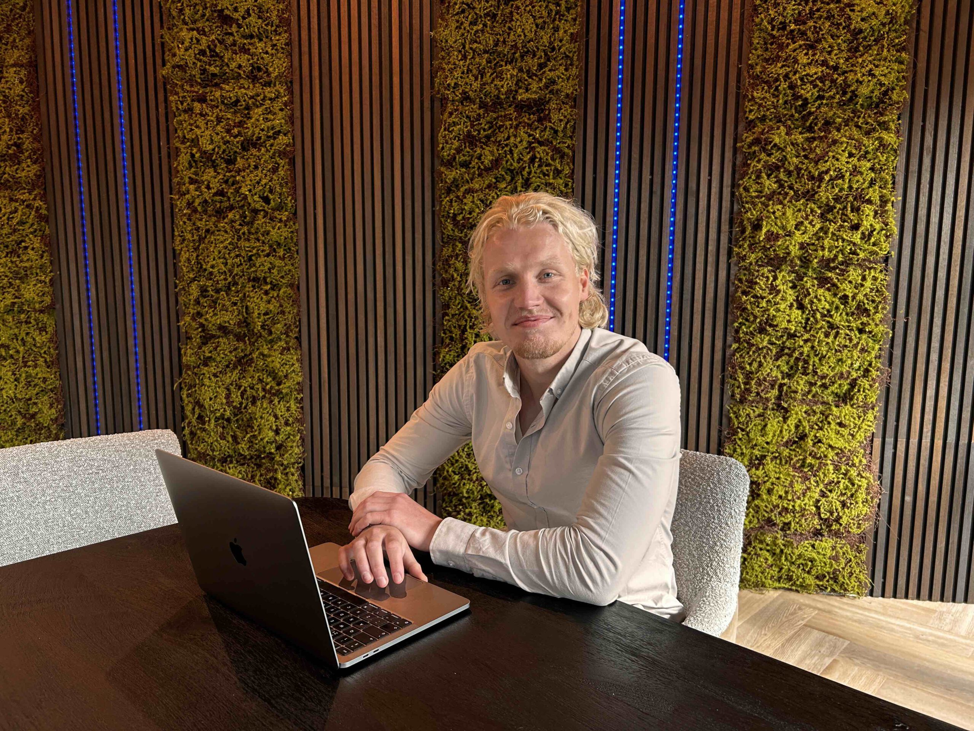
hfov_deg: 67.3
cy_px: 366
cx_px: 487
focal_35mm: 26
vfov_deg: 53.1
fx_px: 732
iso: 80
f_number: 1.5
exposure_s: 1/50
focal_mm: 5.7
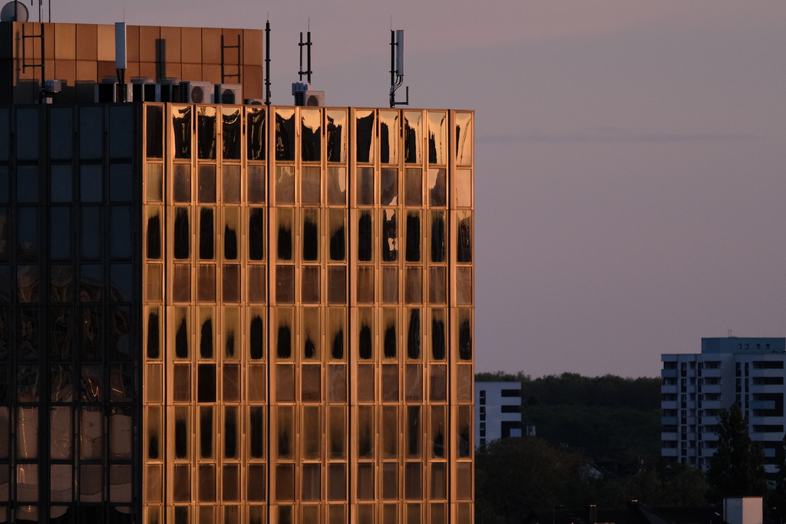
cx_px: 393
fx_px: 13101
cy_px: 262
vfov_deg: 2.3
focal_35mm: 600
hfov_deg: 3.4
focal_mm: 400
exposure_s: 1/1000
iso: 2000
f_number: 6.3
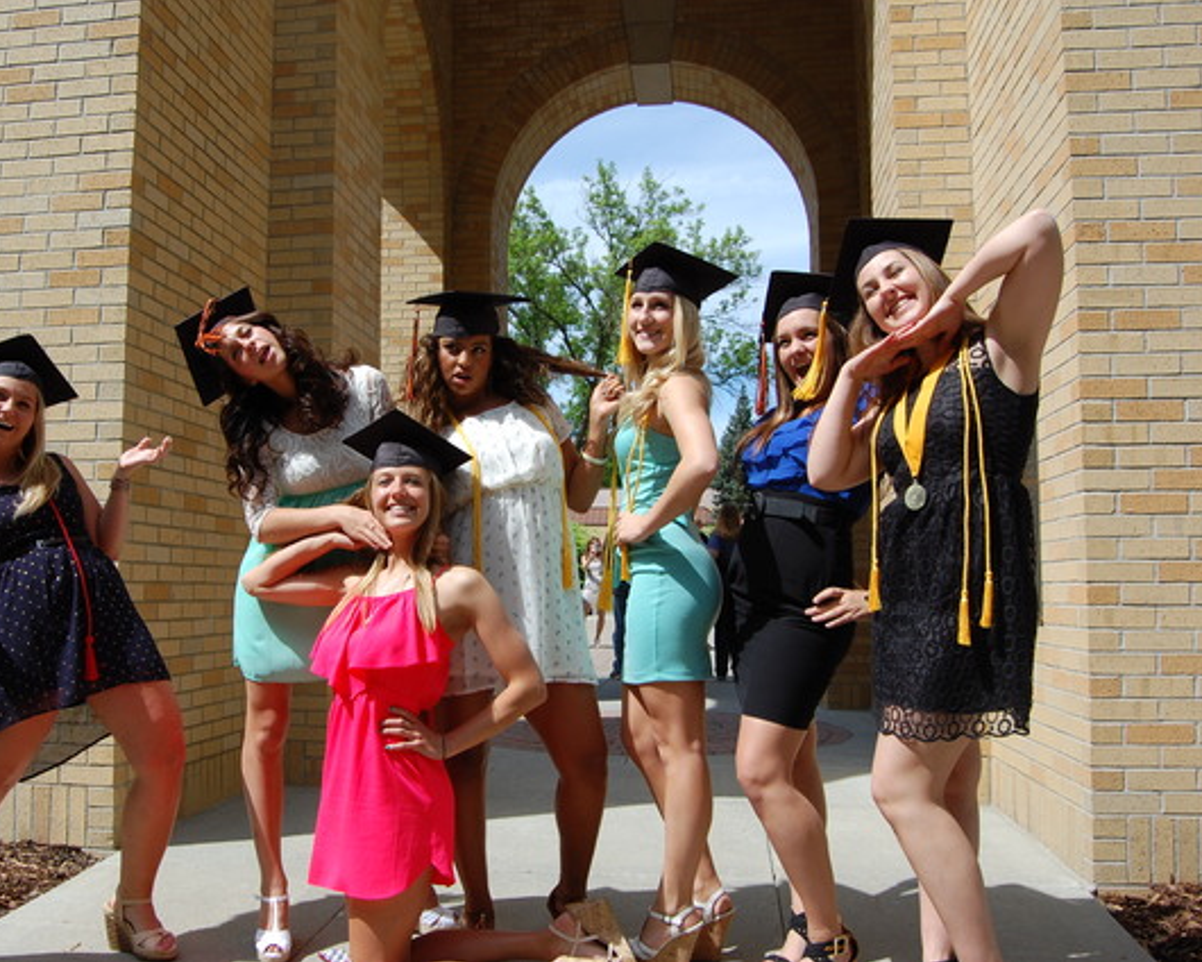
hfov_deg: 52.6
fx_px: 1210
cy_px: 481
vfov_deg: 43.4
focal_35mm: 34
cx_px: 494
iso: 200
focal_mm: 20
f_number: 8
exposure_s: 1/250
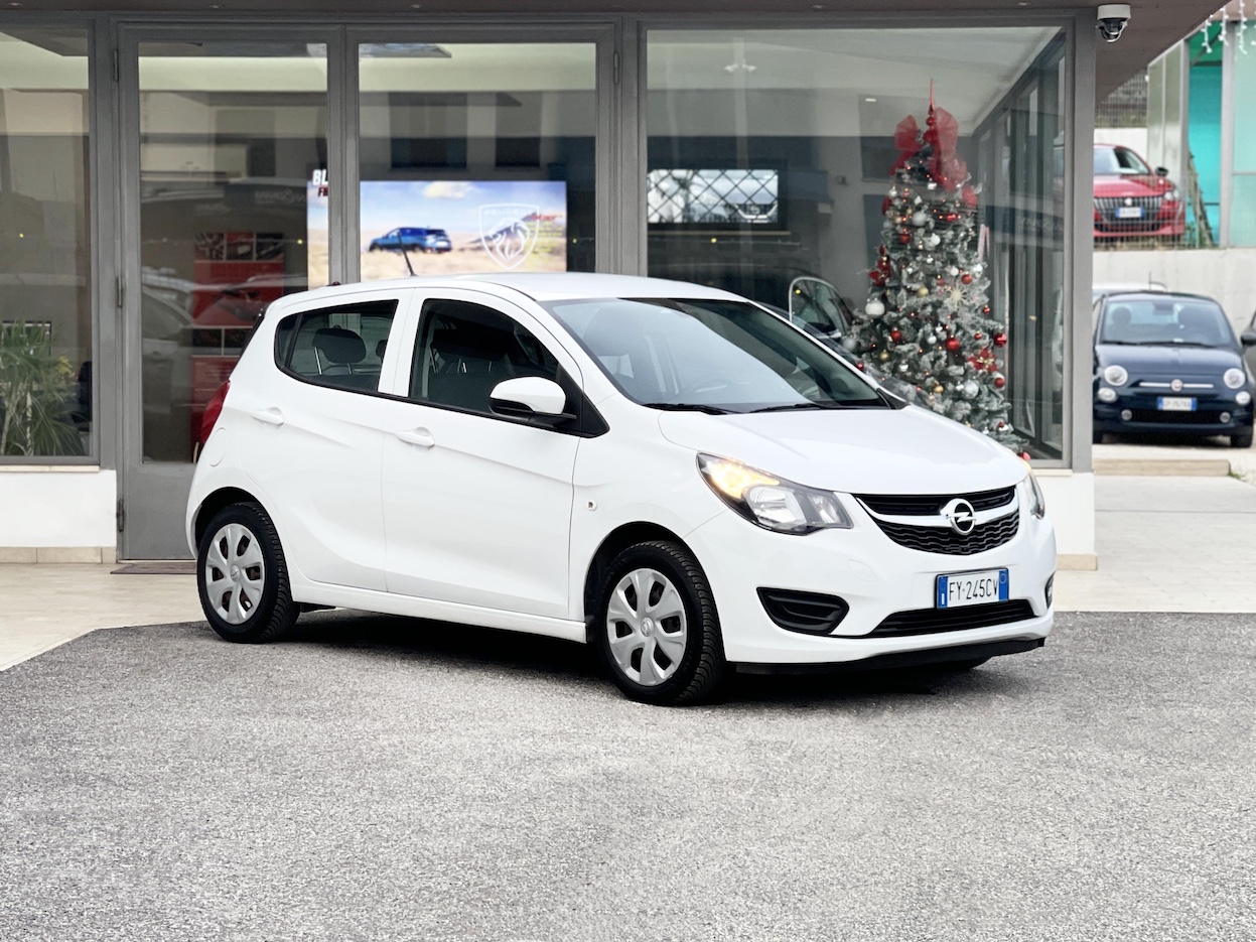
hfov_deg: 30.3
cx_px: 628
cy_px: 471
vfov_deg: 22.9
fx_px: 2322
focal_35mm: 64
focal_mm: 7.5
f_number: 2.2
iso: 100
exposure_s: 1/121
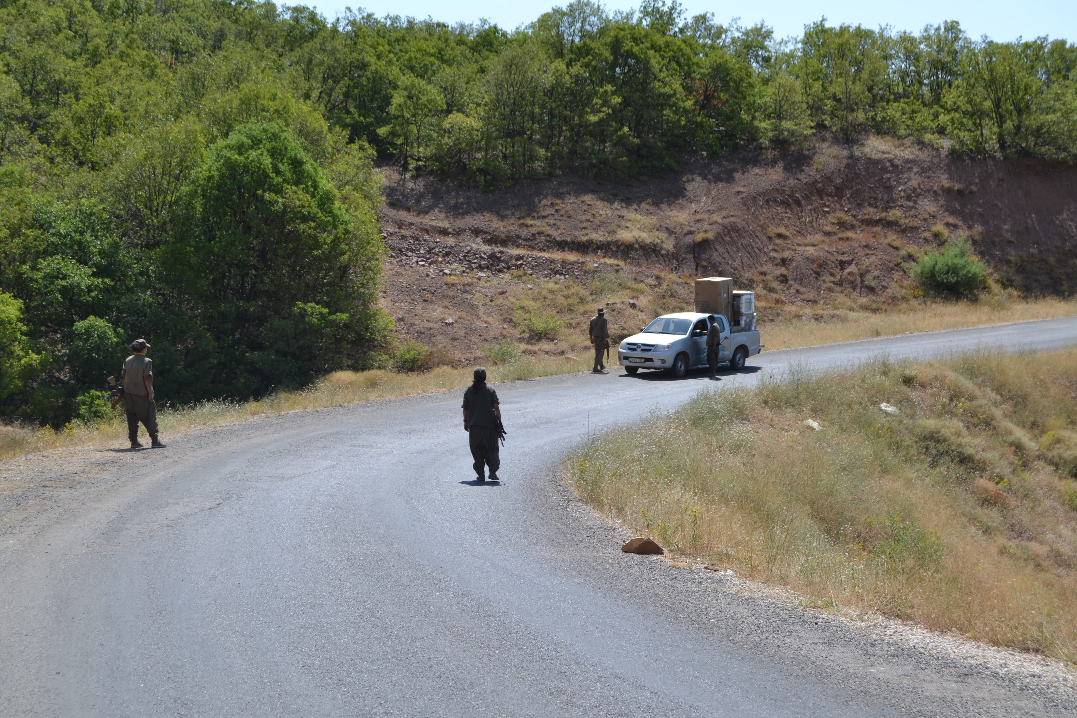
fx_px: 1705
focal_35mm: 57
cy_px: 359
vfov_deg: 23.8
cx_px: 538
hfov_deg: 35.1
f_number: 8
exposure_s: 1/250
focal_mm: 38
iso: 100
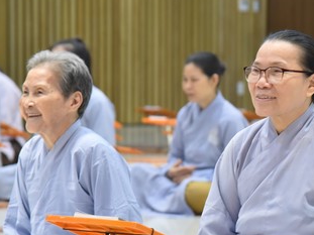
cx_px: 220
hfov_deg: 8.2
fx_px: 2185
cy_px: 124
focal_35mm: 241
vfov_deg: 6.2
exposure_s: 1/125
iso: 3200
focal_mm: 120
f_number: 5
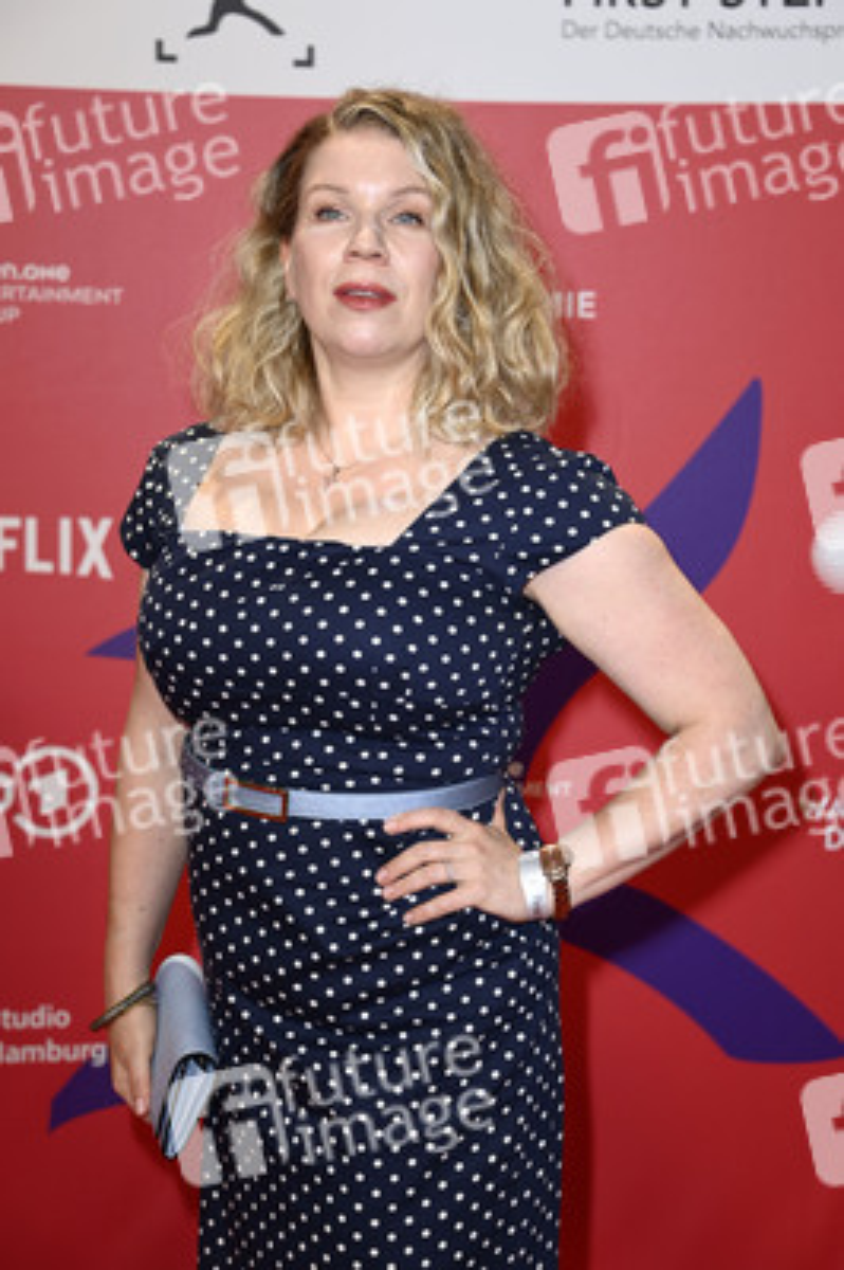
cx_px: 422
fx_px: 3241
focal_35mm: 92
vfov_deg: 22.2
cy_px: 635
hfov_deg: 14.8
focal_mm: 92
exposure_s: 1/250
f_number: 5.6
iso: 640
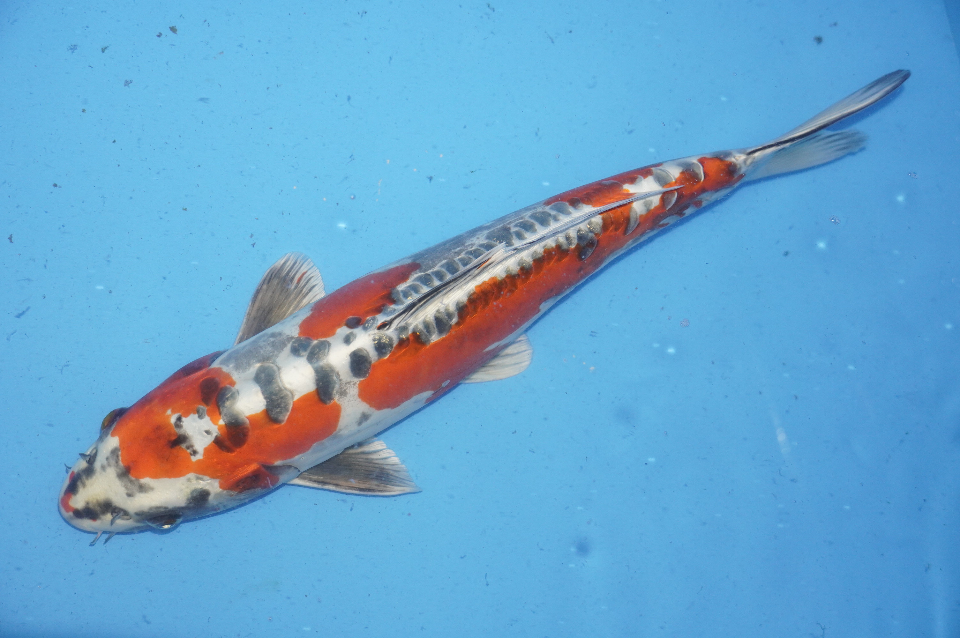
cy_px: 319
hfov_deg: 36.0
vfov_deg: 24.4
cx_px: 480
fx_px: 1479
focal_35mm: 56
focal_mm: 37
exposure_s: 1/160
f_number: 4.5
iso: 1250
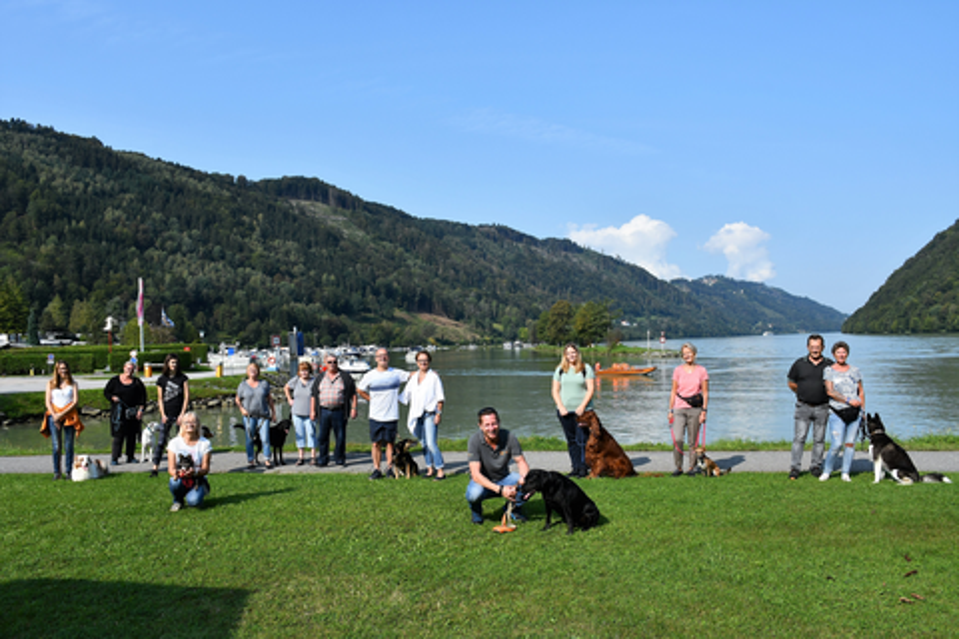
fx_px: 719
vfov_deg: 47.9
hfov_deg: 67.4
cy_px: 320
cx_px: 480
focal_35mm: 27
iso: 160
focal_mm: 18
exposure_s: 1/400
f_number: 10
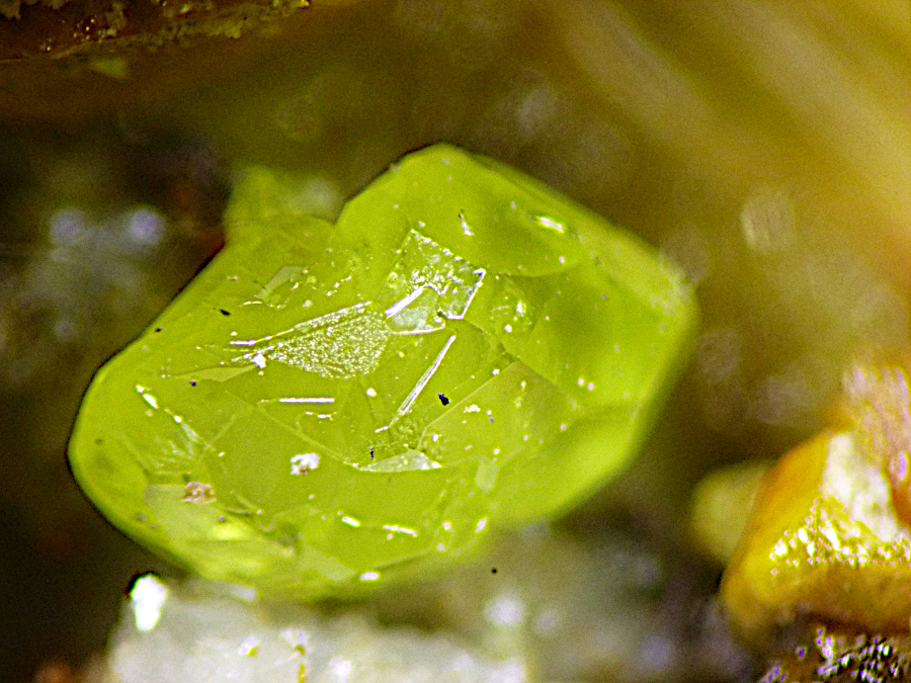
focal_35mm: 100
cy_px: 342
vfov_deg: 14.8
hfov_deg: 19.6
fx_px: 2632
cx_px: 456
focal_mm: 18
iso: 400
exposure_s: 1/80
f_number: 5.7
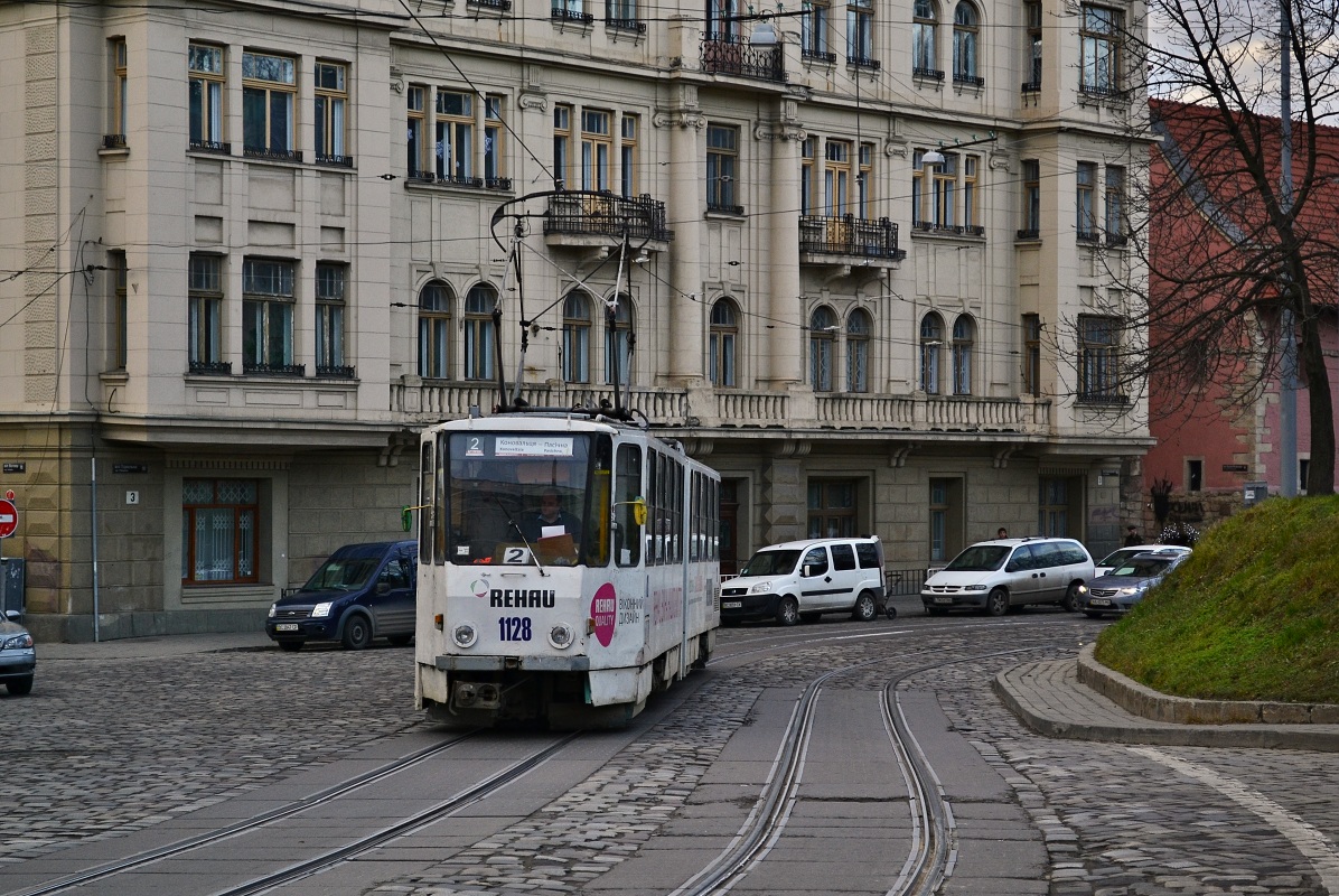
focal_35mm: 75
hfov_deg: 27.0
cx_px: 670
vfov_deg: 18.2
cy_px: 448
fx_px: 2792
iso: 400
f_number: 5.6
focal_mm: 50
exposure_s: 1/250
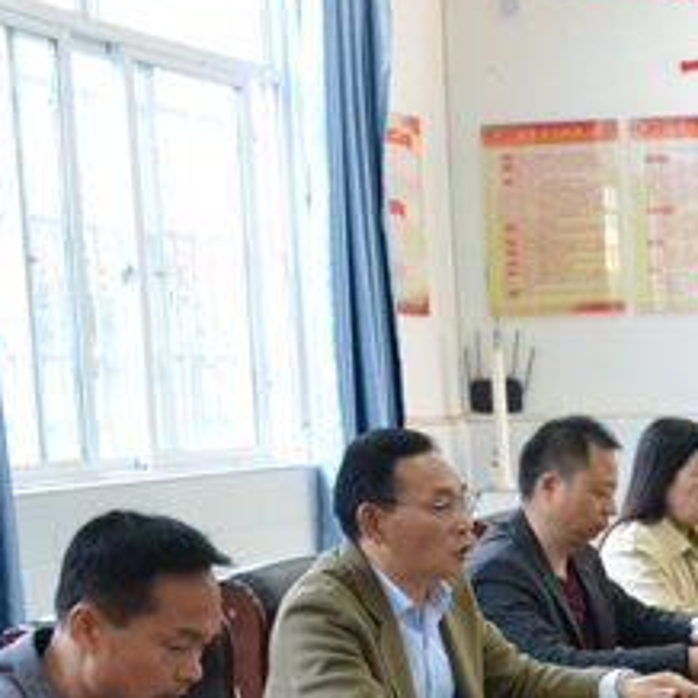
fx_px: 1916
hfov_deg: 17.7
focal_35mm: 84
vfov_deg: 20.2
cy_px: 652
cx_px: 1149
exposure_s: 1/30
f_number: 3.5
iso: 500
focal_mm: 18
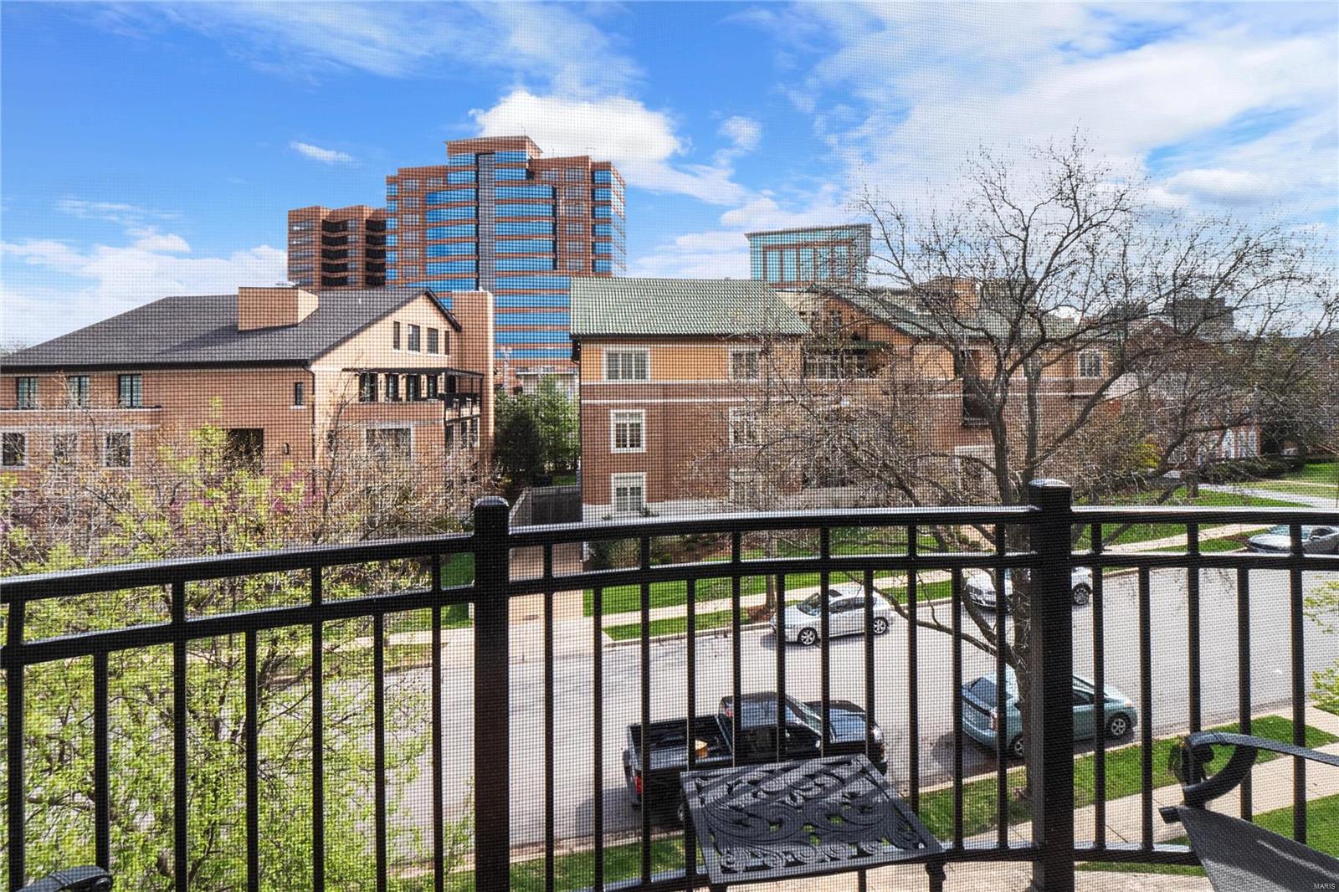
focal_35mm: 16
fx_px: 595
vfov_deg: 73.7
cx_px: 670
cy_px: 446
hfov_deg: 96.7
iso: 400
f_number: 10
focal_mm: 8
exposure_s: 1/125
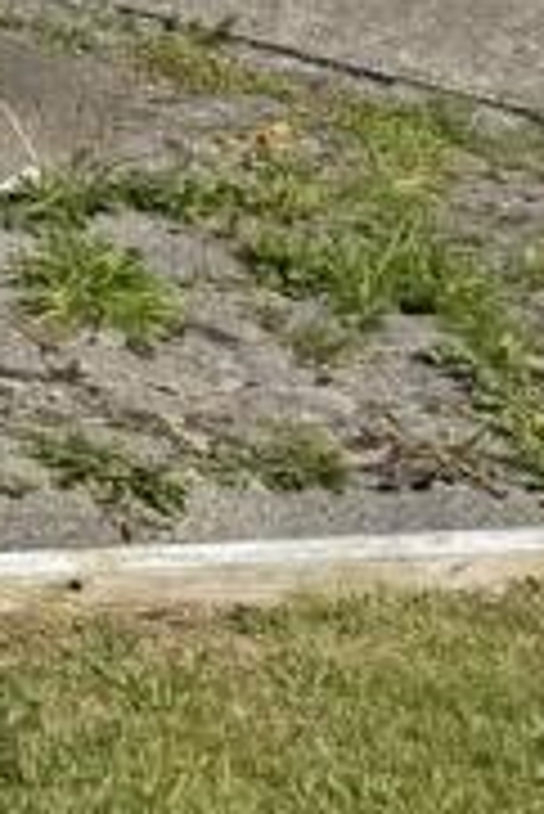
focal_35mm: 141
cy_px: -805
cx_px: -1398
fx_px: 3190
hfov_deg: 7.7
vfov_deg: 12.7
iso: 80
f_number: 1.78
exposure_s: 1/4310
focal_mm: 6.76
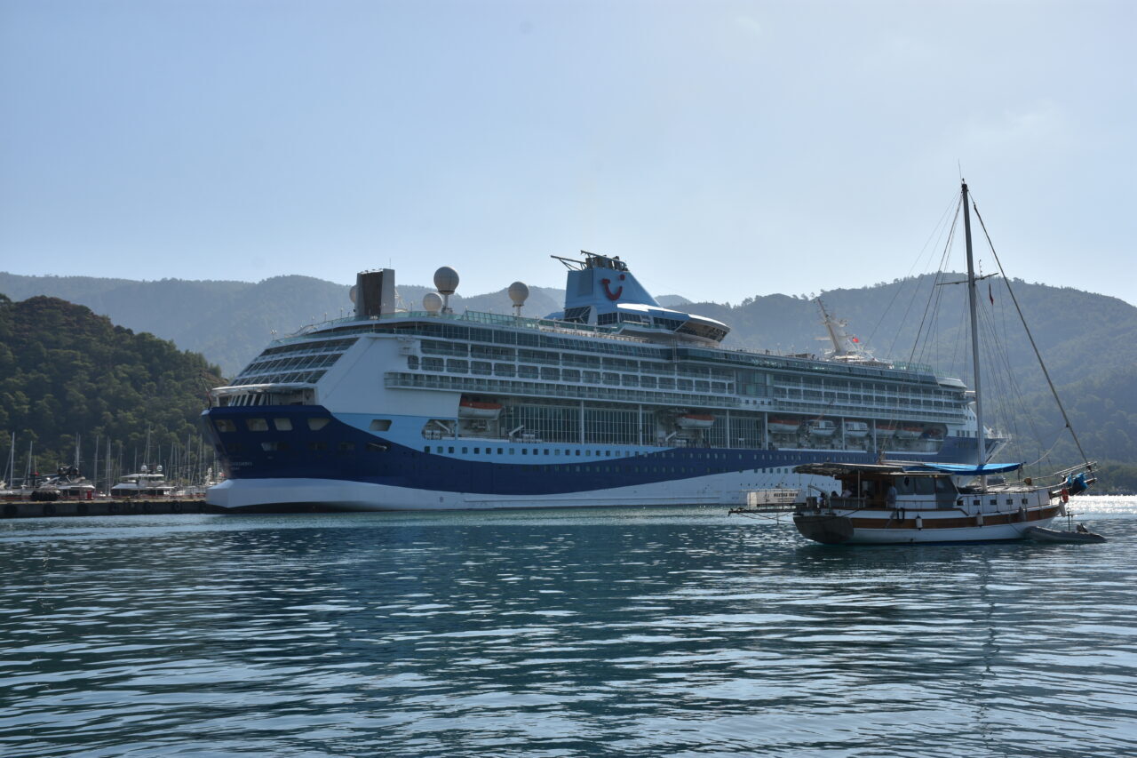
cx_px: 568
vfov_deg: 29.9
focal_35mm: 45
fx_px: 1421
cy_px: 379
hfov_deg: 43.6
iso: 125
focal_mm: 30
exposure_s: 1/500
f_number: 8
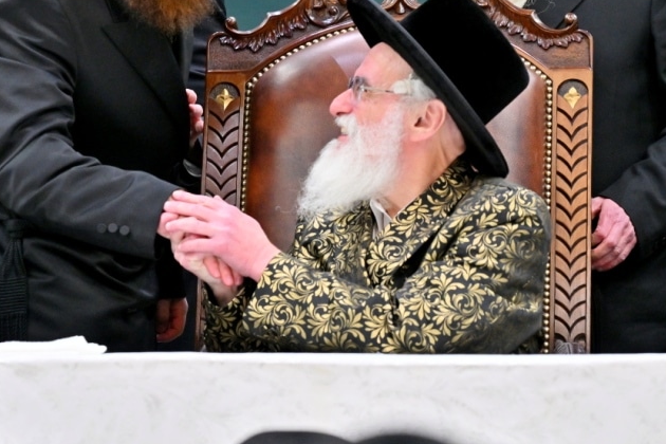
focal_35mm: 234
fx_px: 4329
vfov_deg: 5.9
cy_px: 129
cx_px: 280
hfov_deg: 8.8
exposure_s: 1/250
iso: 640
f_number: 4
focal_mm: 96
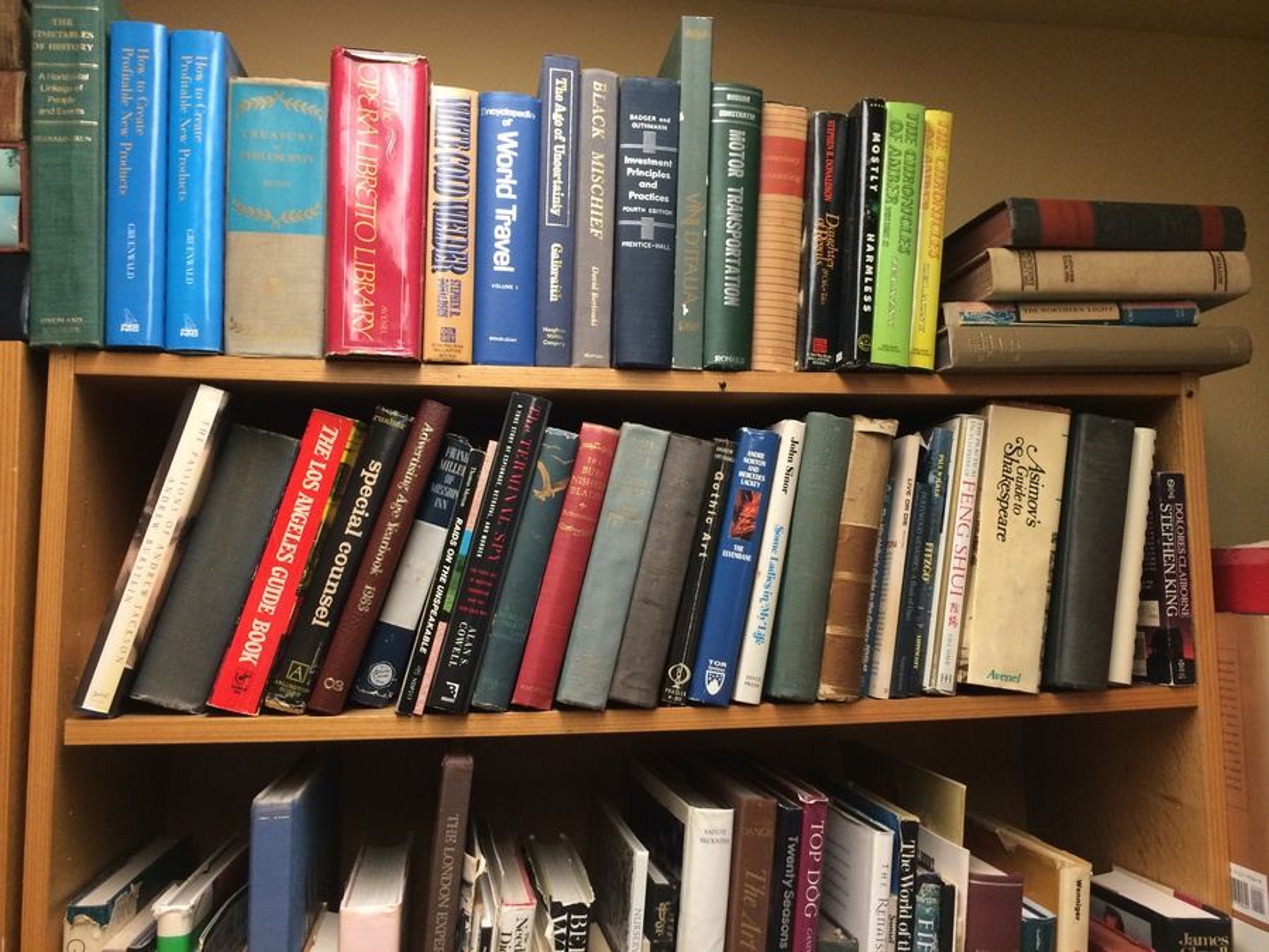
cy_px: 476
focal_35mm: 30
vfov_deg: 46.8
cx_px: 634
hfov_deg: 60.0
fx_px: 1100
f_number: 2.2
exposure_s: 1/30
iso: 200
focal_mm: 4.12
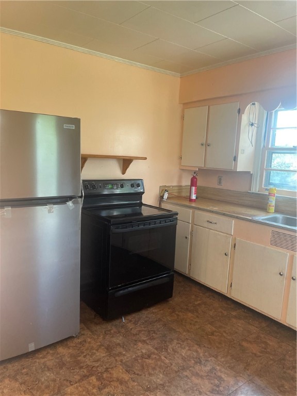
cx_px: 148
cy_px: 198
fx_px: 297
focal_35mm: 26
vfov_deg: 67.3
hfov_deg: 53.1
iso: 125
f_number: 1.6
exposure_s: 1/116
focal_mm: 4.2
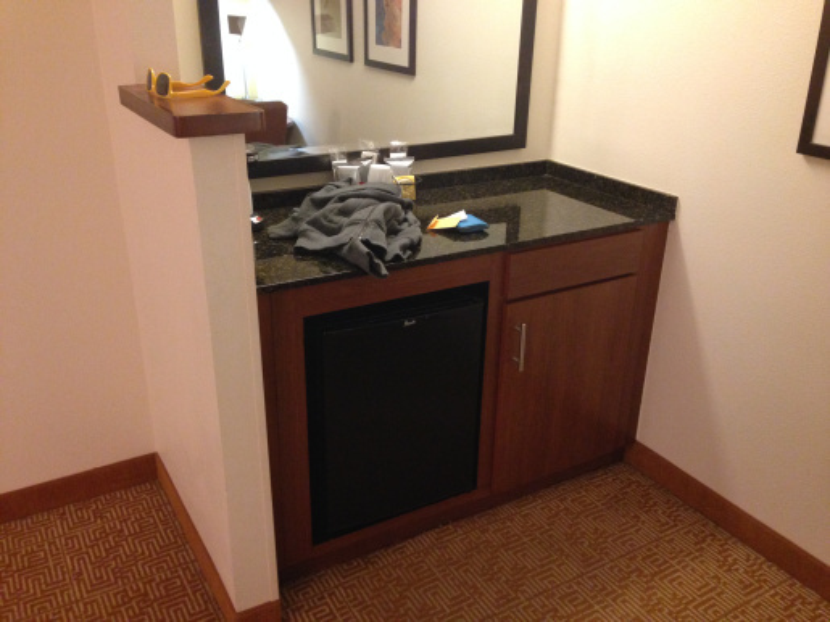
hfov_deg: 55.4
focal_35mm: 33
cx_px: 415
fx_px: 791
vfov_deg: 42.9
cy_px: 311
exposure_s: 1/20
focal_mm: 4.12
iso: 320
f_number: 2.4
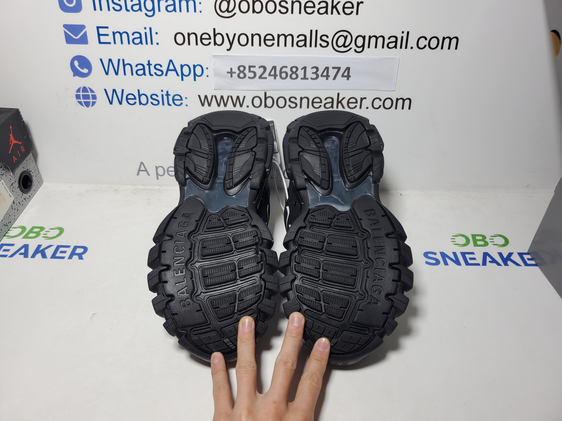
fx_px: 422
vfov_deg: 53.1
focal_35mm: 26
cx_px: 281
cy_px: 210
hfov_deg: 67.3
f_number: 1.5
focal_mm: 4.3
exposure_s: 1/420
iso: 50
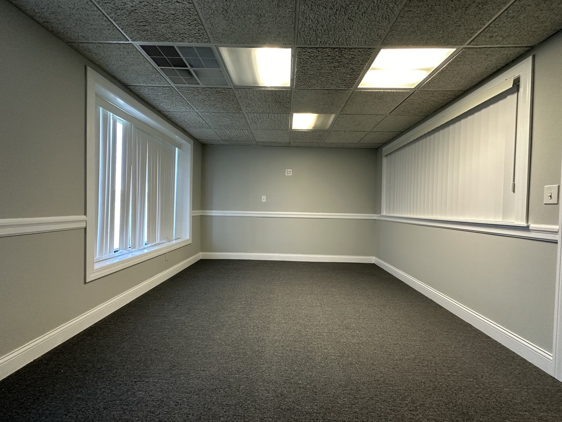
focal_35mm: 14
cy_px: 211
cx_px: 281
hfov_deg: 102.1
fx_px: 227
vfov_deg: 85.7
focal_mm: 2.22
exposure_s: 1/60
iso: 250
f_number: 2.2
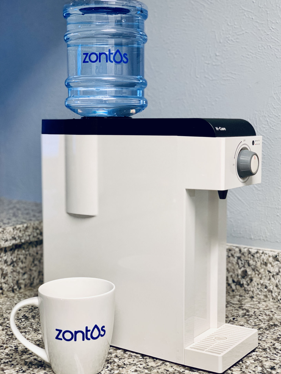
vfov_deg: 35.5
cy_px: 190
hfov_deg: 27.0
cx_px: 145
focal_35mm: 54
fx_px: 584
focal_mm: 6
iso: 250
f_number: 2.4
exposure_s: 1/60
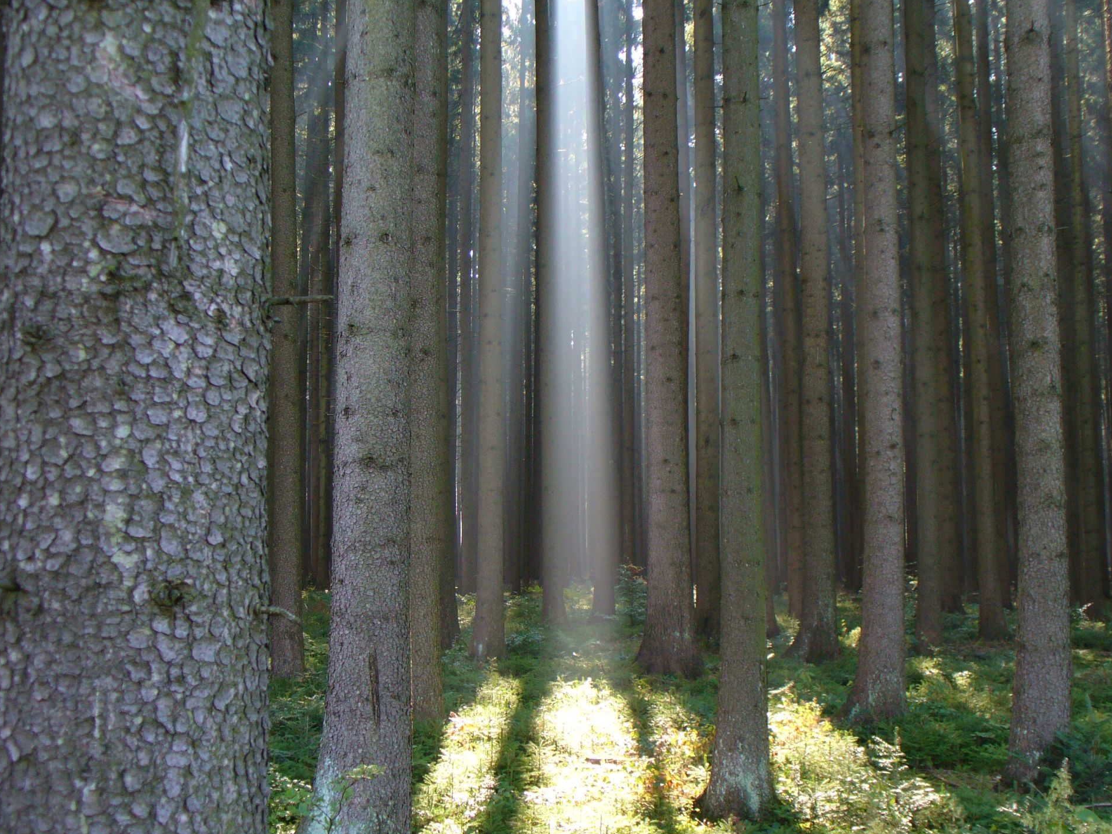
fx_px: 1671
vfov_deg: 28.0
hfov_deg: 36.8
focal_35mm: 52
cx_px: 586
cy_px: 449
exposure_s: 1/60
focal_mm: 7.9
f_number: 3
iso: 100
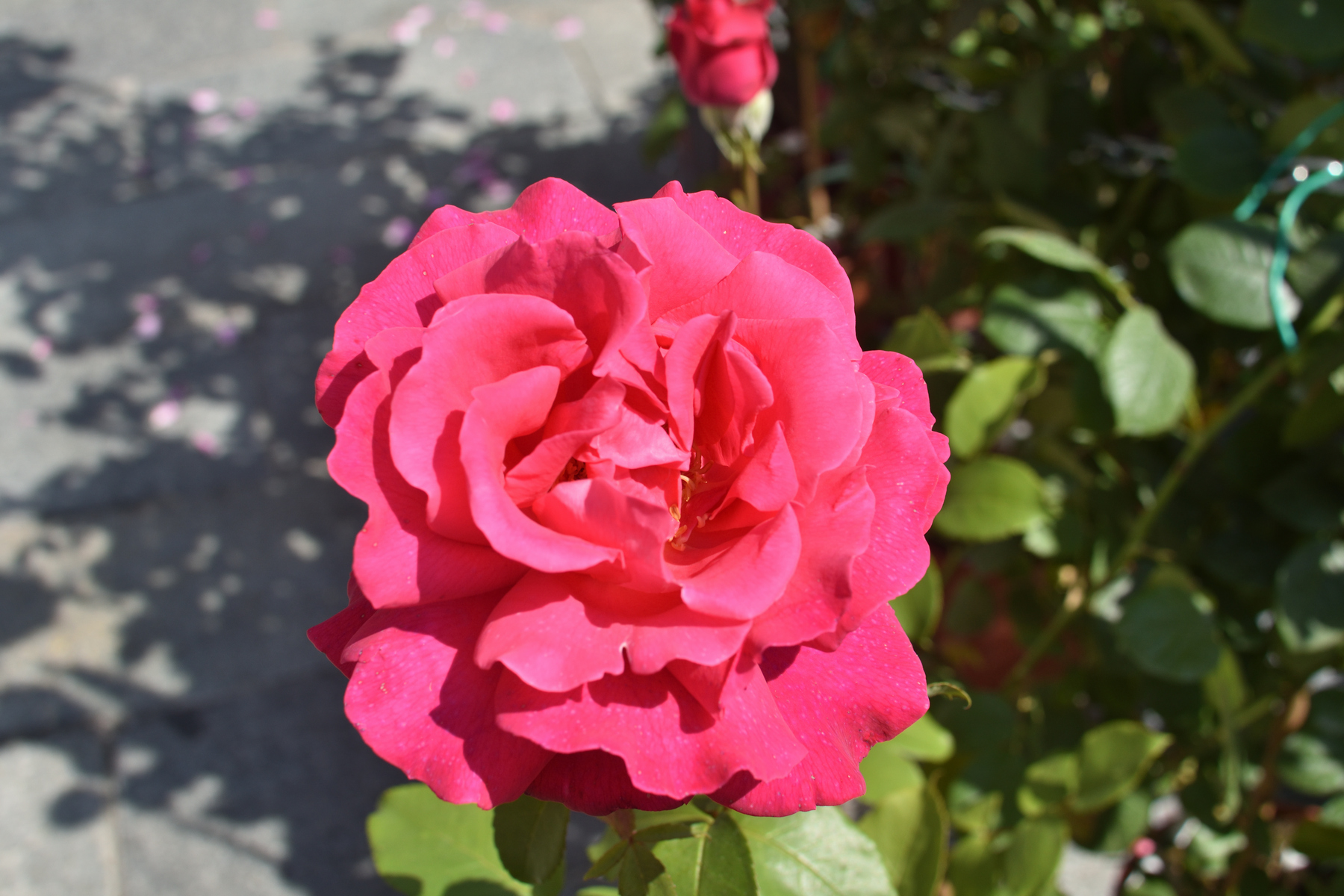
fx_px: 1960
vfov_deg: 25.8
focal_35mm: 52
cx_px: 672
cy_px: 448
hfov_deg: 37.9
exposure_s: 1/500
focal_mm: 35
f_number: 7.1
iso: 100
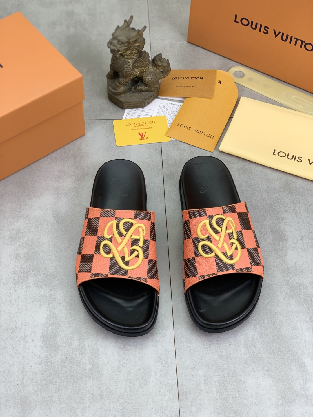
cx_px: 156
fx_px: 627
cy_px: 208
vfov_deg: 36.8
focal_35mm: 52
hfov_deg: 28.0
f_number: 2.4
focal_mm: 6
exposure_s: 1/100
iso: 20
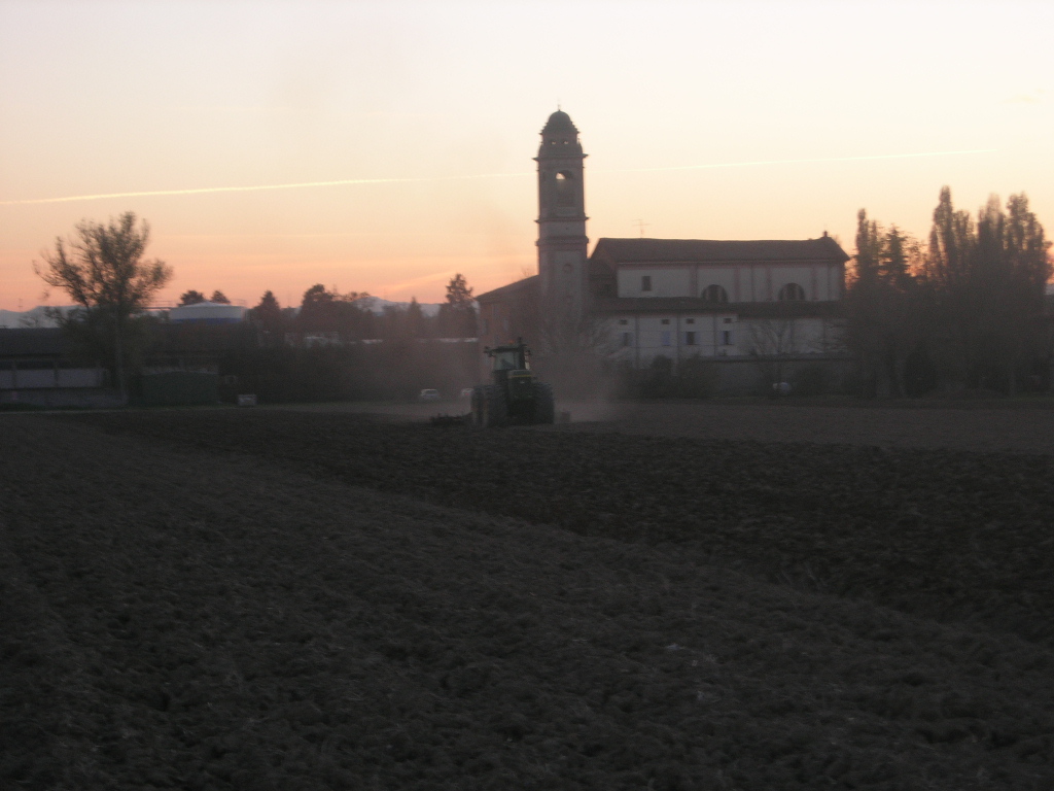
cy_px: 396
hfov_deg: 17.4
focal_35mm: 113
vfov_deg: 13.1
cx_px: 527
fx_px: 3441
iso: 67
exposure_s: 1/30
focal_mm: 23.4
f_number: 4.9
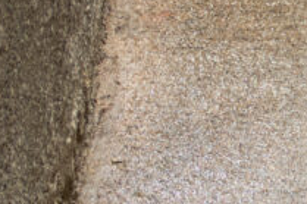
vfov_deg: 2.8
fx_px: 4133
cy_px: 46
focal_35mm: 485
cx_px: 333
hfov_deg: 4.2
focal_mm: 66
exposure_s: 1/1.25
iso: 400
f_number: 5.6
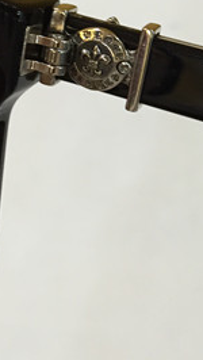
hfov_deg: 13.9
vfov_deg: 25.2
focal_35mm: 83
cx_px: 283
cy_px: 76
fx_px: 793
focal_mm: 4.15
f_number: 2.2
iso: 160
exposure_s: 1/33
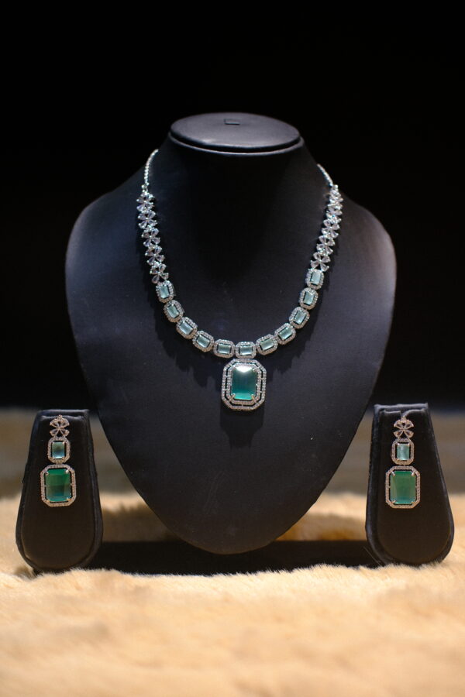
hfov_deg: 25.5
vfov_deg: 37.5
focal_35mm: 53
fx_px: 1027
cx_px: 232
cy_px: 348
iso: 200
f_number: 2
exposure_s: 1/50
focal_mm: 35
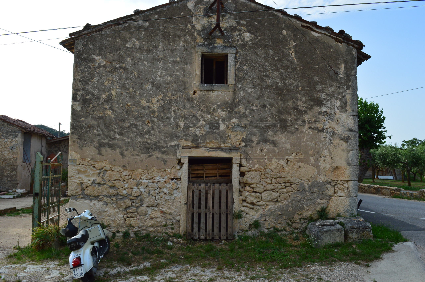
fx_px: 318
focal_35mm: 27
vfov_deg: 47.8
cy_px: 141
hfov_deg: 67.4
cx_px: 212
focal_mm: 18
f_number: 10
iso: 400
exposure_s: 1/320
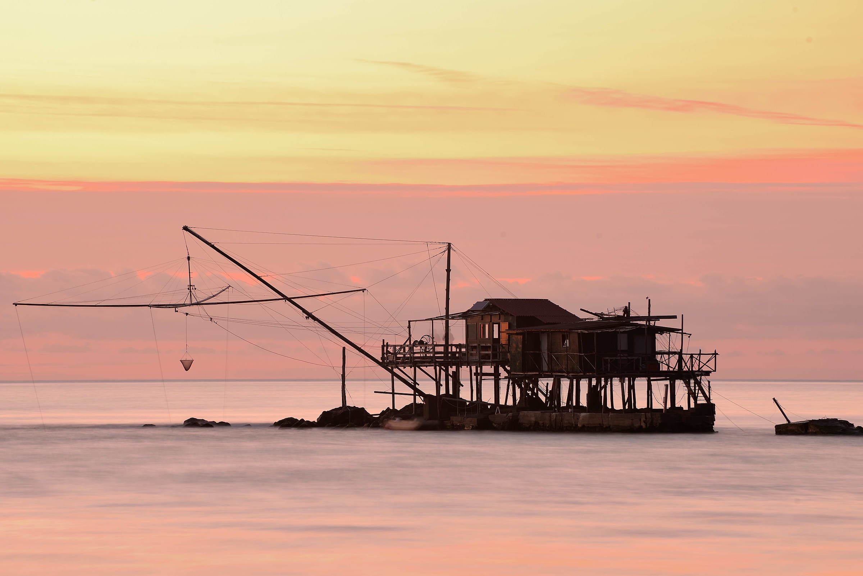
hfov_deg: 6.9
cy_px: 288
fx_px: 7194
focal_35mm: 300
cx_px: 432
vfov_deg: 4.6
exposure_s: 8
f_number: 11
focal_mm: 300
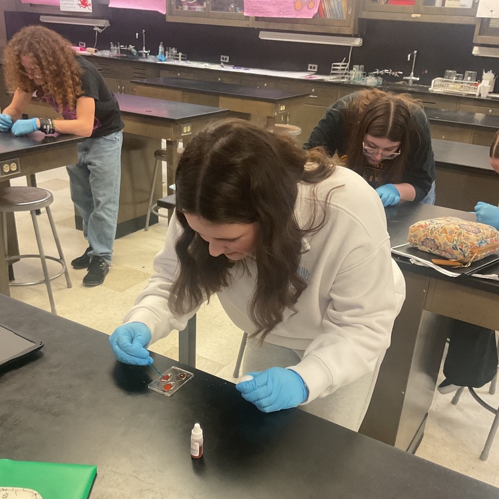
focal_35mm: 35
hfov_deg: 47.2
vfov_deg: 47.0
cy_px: 291
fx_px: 571
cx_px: 244
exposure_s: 1/60
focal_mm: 3
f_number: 1.8
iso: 160
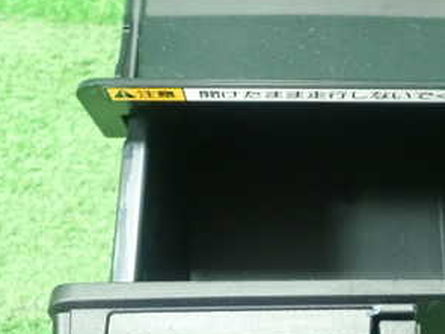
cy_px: 271
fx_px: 784
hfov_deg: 31.4
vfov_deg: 23.6
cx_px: 302
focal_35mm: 61
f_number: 2.3
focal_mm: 5.5
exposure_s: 1/80
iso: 800
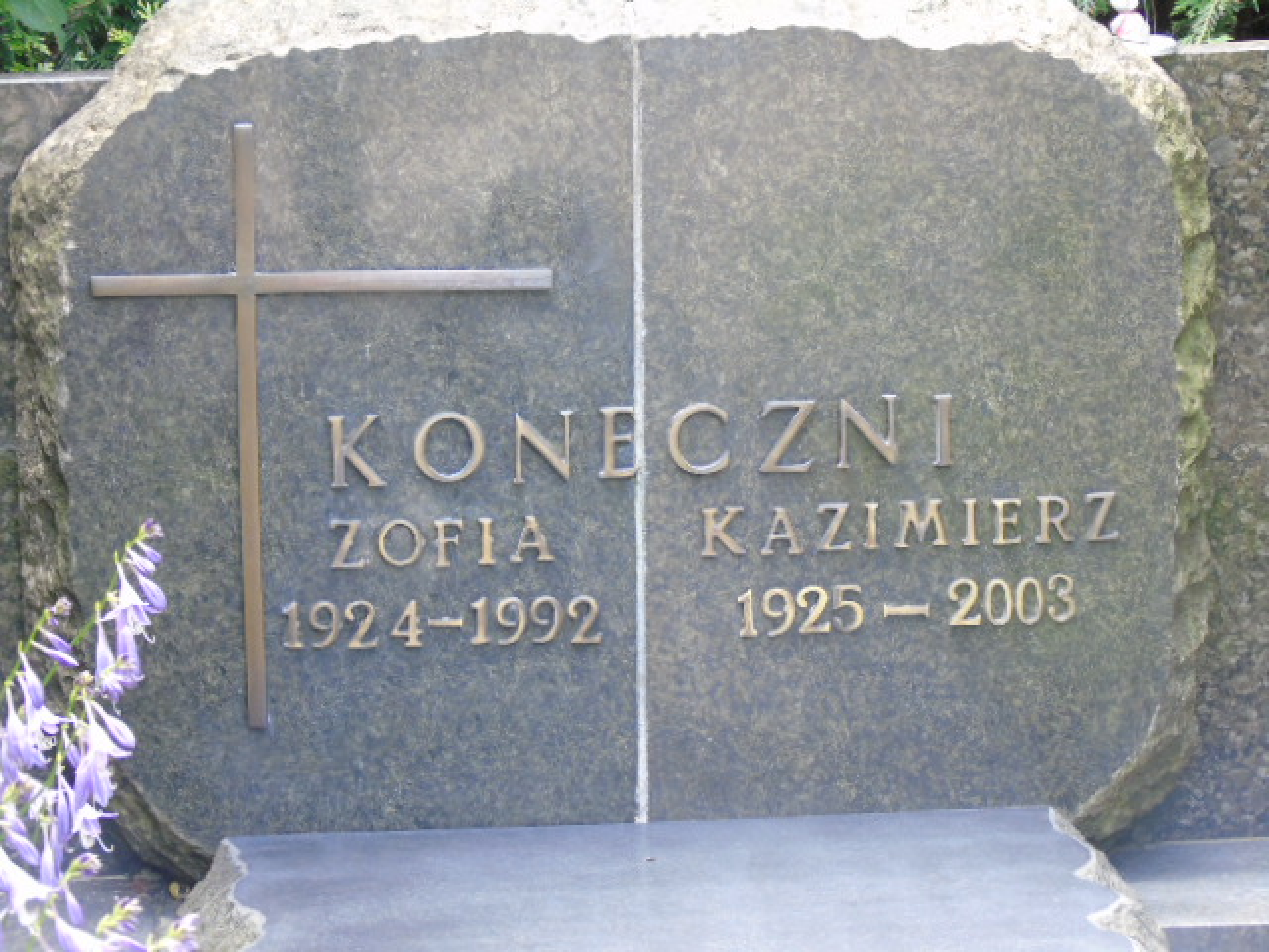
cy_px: 476
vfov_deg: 10.4
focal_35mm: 142
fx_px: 5206
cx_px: 634
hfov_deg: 13.9
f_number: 4.7
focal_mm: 25
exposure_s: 1/60
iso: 400
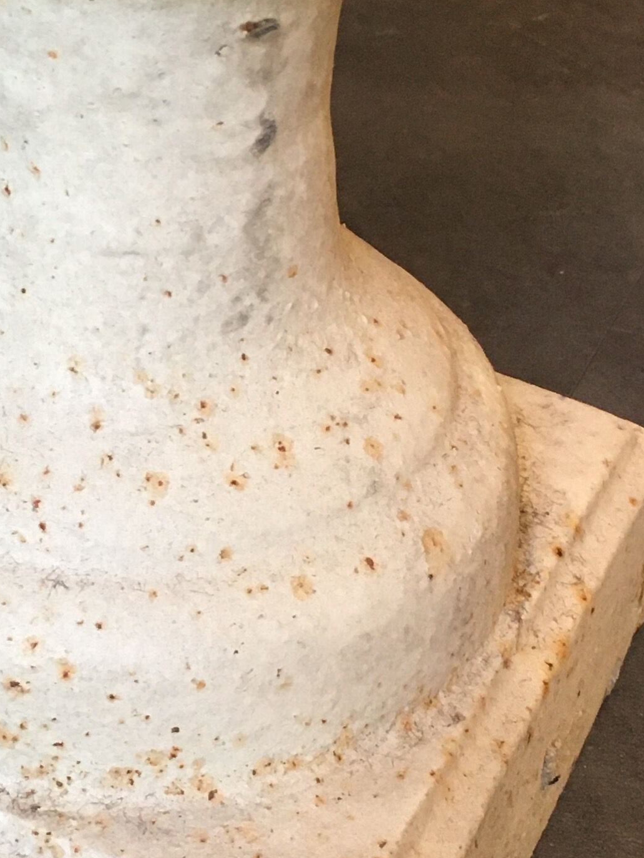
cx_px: 182
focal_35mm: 85
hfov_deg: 17.3
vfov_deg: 23.0
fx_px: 2108
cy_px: 384
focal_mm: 4.15
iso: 200
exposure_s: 1/33
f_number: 2.2
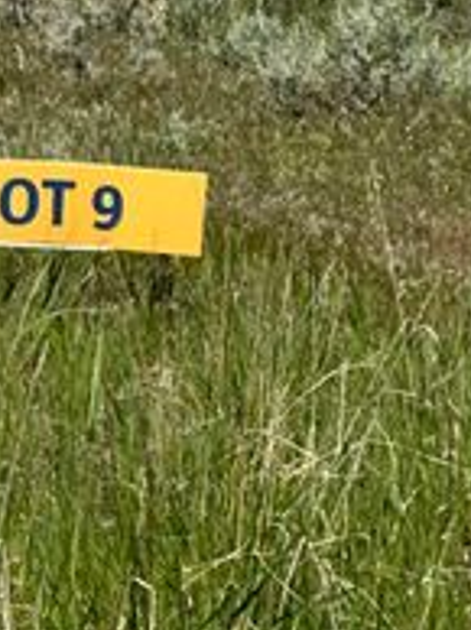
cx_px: 227
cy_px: 193
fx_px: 4818
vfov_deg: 7.5
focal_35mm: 265
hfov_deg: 5.6
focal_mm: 9
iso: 32
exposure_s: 1/943
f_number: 2.8
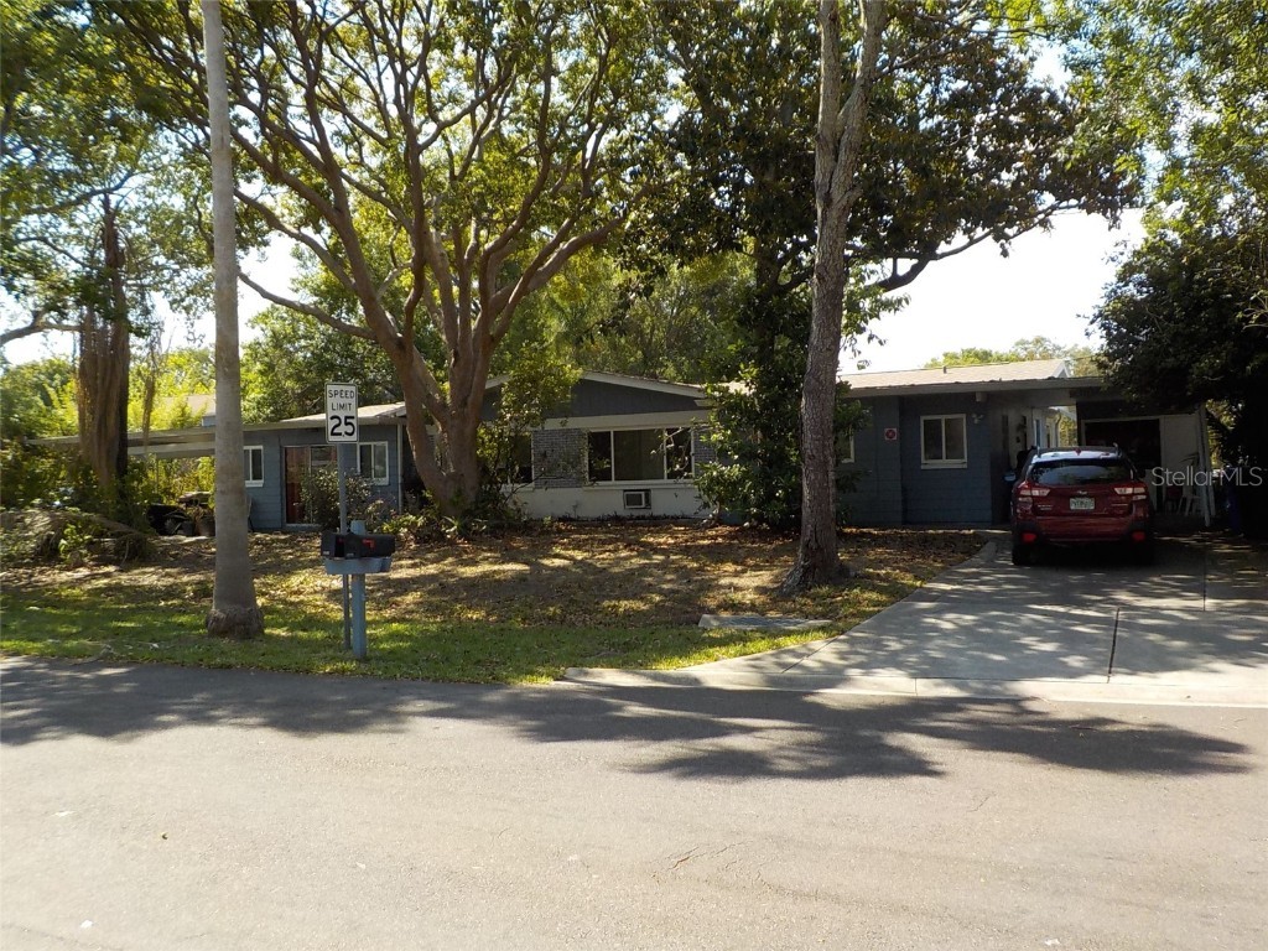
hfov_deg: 60.0
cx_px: 634
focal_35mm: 30
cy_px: 476
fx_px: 1099
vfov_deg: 46.8
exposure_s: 1/500
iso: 125
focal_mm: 4.1
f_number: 3.3
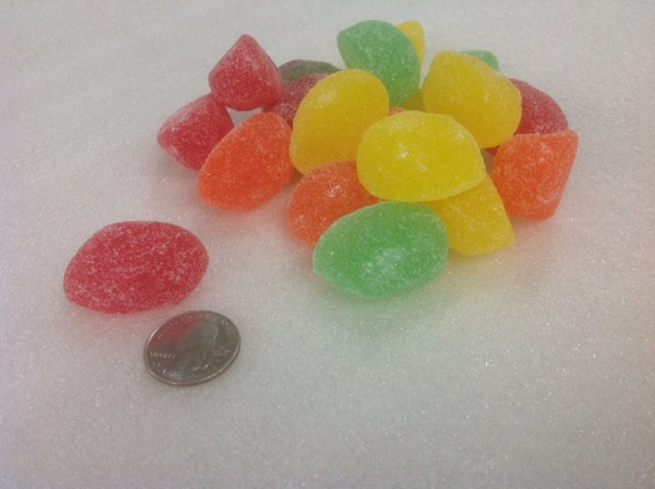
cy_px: 244
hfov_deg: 52.7
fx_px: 661
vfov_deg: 40.6
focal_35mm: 35
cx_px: 328
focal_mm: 4.28
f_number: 2.4
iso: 50
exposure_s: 1/30
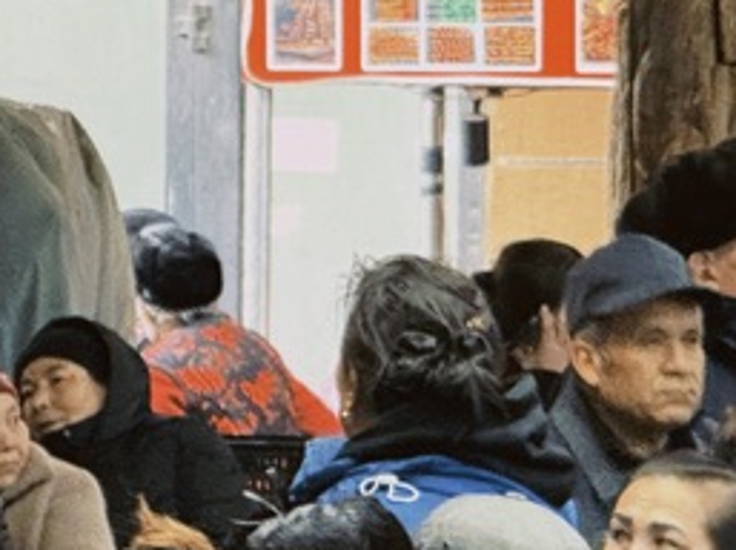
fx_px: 10170
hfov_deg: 4.1
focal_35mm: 479
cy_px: 438
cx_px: 1197
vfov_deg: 3.1
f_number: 2.8
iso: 400
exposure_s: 1/33
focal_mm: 15.66
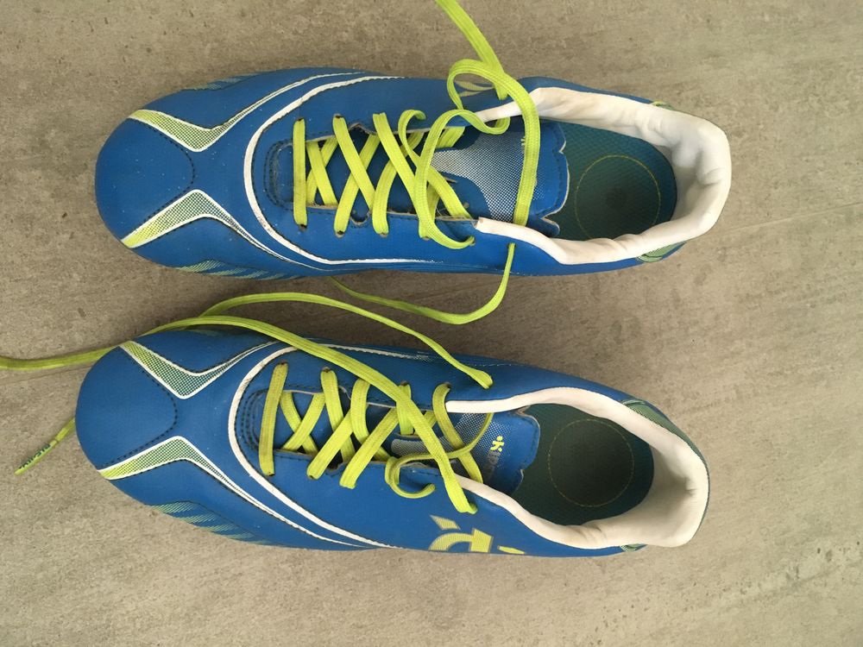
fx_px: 723
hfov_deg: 61.7
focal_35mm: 29
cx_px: 432
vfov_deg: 48.2
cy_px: 324
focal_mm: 4.15
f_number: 2.2
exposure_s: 1/17
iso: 250
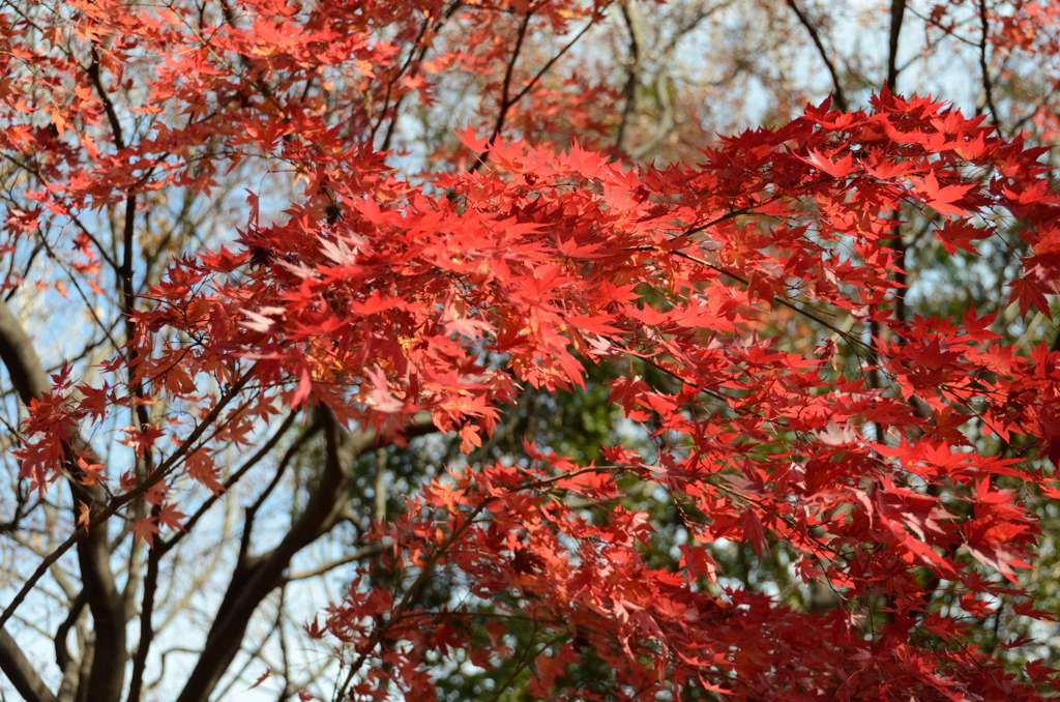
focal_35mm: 72
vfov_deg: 18.8
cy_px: 351
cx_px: 530
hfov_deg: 28.1
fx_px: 2115
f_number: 4.5
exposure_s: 1/3200
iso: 1600
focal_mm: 48
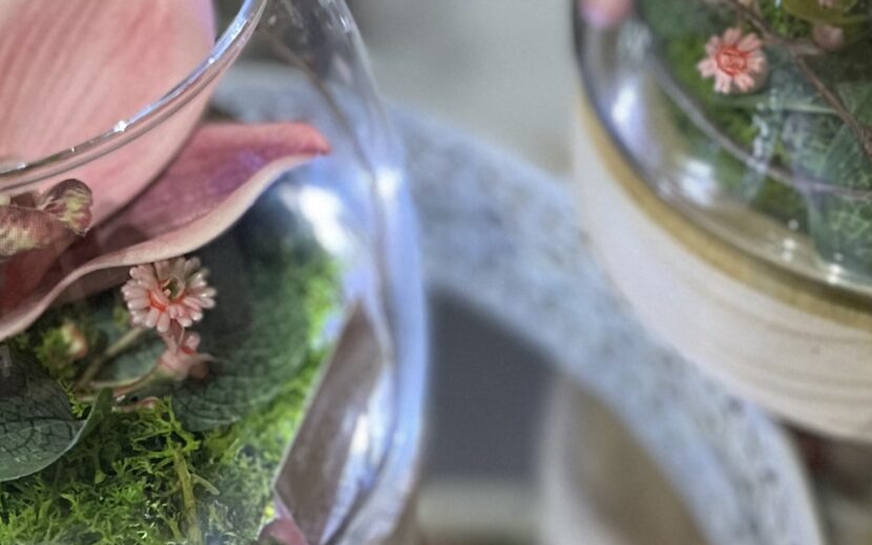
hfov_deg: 24.3
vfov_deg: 15.4
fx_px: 2020
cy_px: 246
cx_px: 538
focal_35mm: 85
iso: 640
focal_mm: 5.1
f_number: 1.6
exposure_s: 1/40
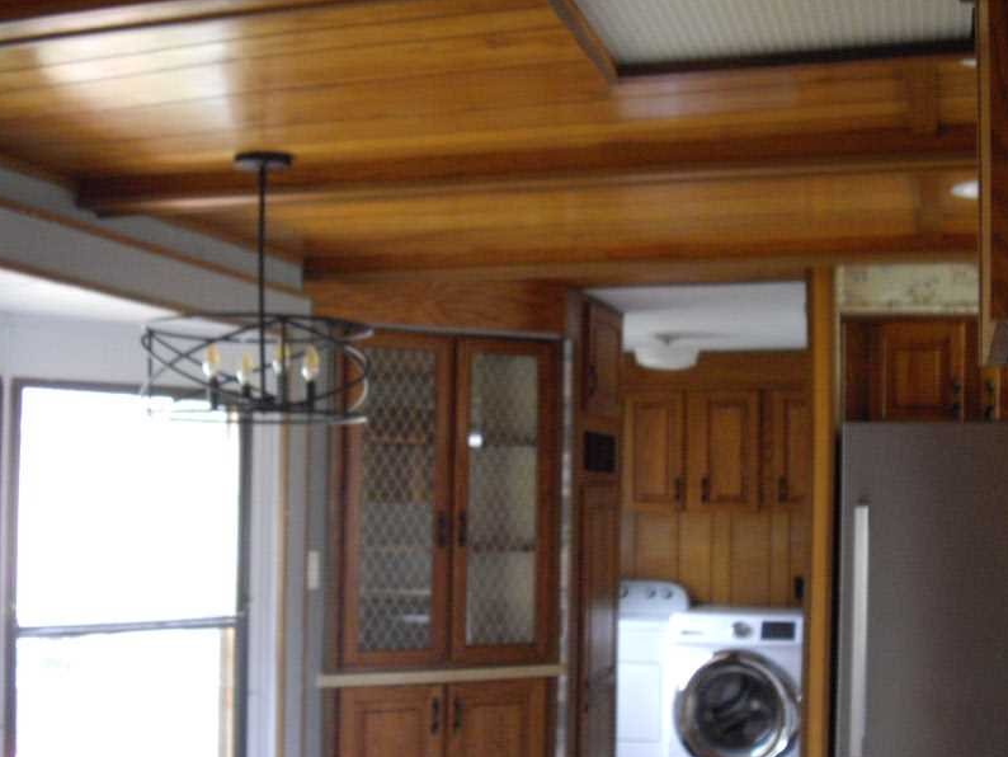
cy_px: 485
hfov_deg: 38.9
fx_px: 1427
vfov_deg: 29.5
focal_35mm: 49
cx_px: 486
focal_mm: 7.9
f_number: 2.8
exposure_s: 1/50
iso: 400
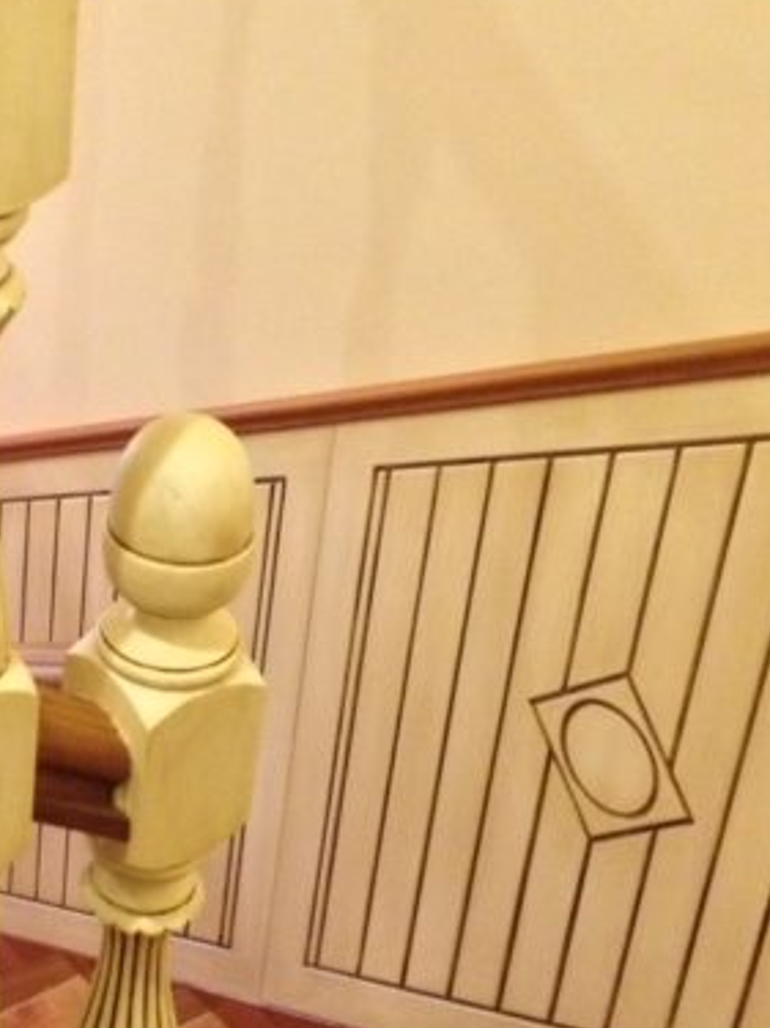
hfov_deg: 17.7
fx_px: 2404
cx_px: -41
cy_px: 492
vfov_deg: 24.1
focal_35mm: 81
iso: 400
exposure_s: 1/17
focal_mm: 4.28
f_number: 2.4
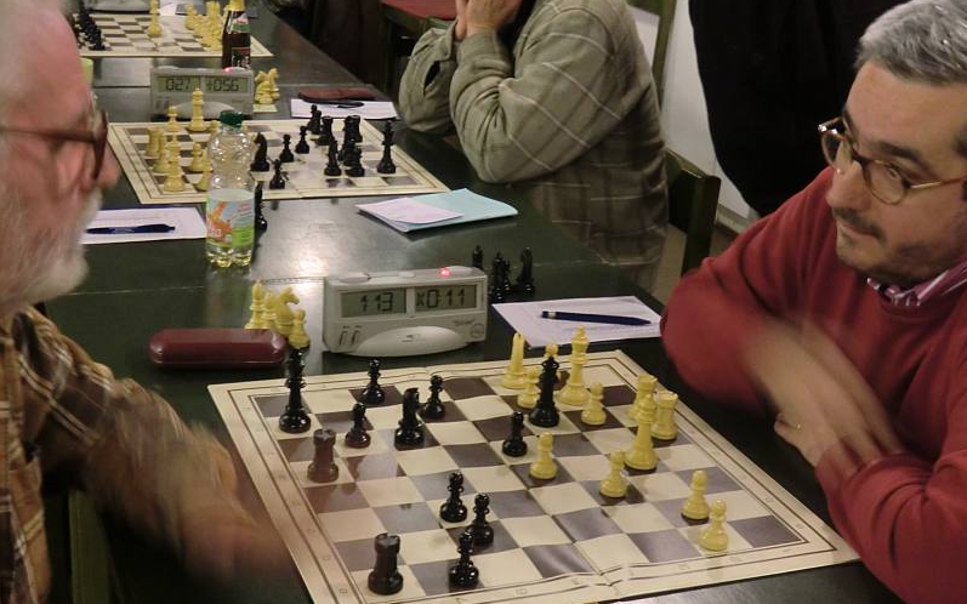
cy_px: 359
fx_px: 1318
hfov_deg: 40.3
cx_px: 484
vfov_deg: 25.8
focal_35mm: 50
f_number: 4
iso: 400
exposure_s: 1/8
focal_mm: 8.4
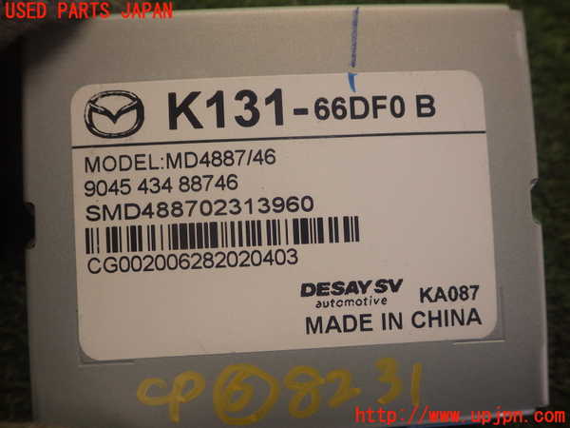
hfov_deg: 58.4
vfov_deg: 45.4
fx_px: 510
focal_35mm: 31
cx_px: 285
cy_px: 214
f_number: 3.1
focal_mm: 5.5
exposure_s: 1/45
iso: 200
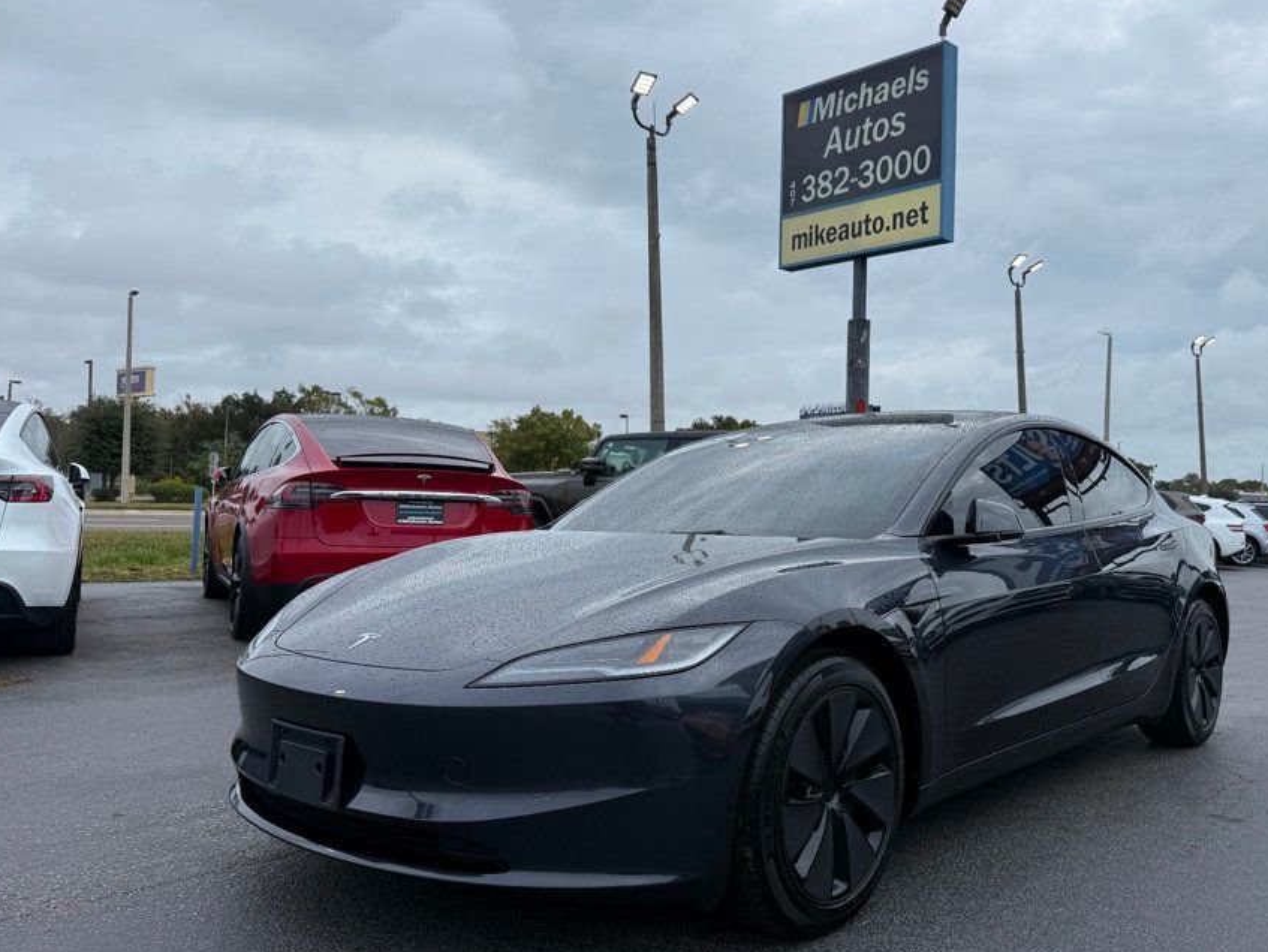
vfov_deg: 48.3
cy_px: 467
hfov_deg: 61.2
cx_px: 750
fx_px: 1063
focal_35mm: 29
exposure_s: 1/2169
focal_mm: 6.76
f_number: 1.78
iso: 80
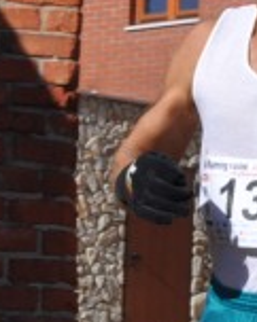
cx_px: -32
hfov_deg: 4.3
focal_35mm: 356
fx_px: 3395
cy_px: 408
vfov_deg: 5.4
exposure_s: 1/500
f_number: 11
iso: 250
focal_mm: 48
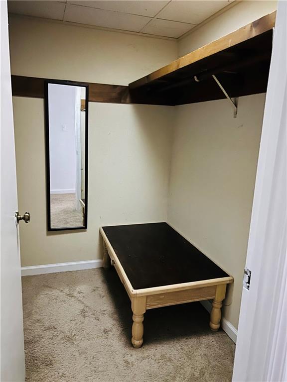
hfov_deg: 53.1
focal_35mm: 26
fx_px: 287
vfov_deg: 67.3
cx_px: 144
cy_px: 191
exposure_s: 1/24
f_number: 1.5
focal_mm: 5.7
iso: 1000
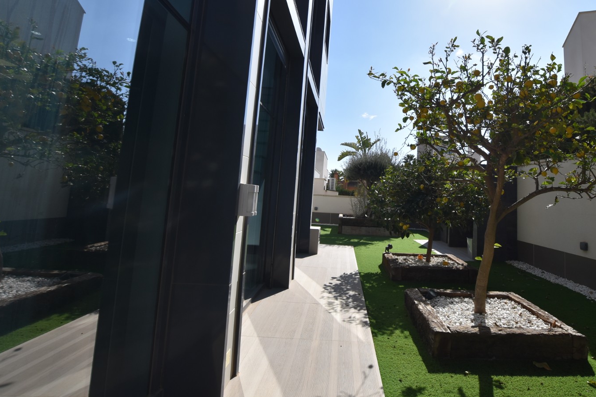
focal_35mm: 20
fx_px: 331
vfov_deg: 61.2
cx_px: 359
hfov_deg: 82.9
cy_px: 152
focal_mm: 10
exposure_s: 1/640
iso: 200
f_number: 9
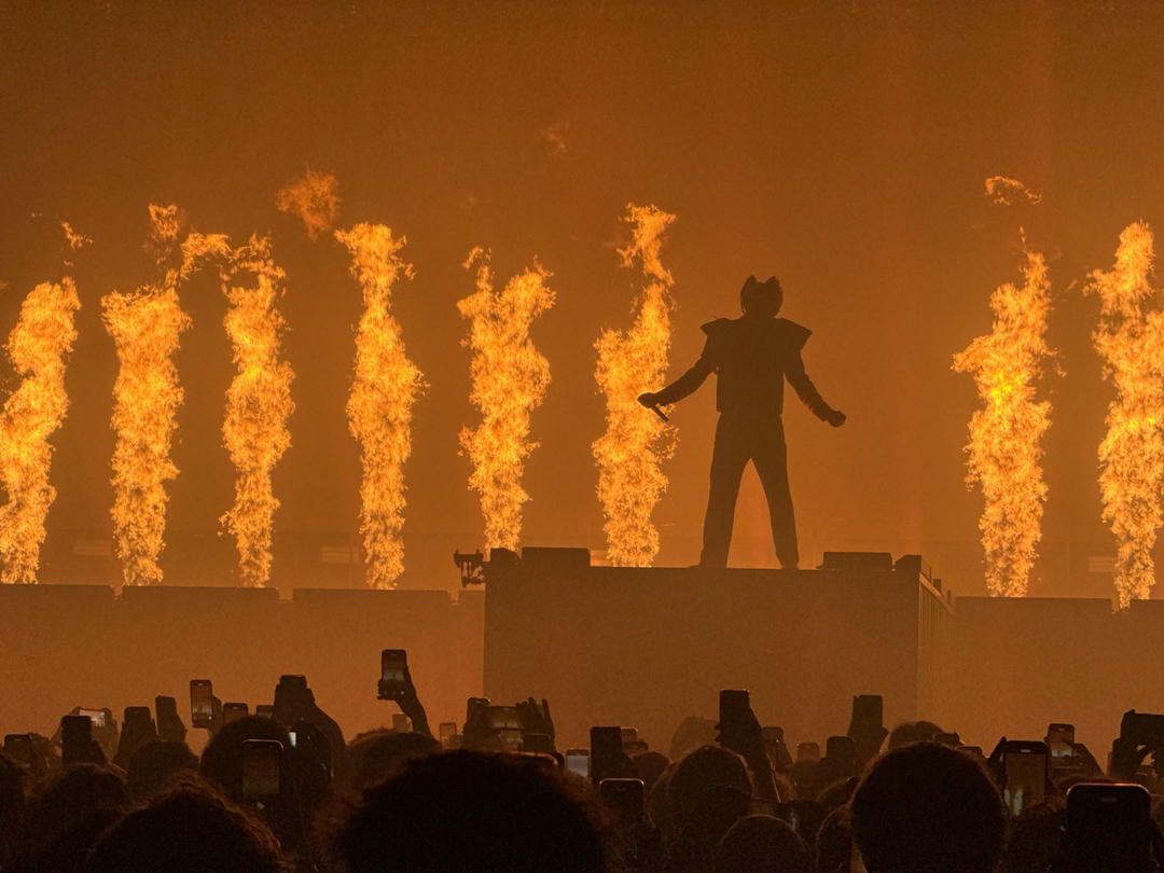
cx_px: 582
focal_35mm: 120
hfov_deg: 16.4
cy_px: 436
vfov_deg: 12.3
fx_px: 4035
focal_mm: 15.66
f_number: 2.8
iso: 50
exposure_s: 1/120
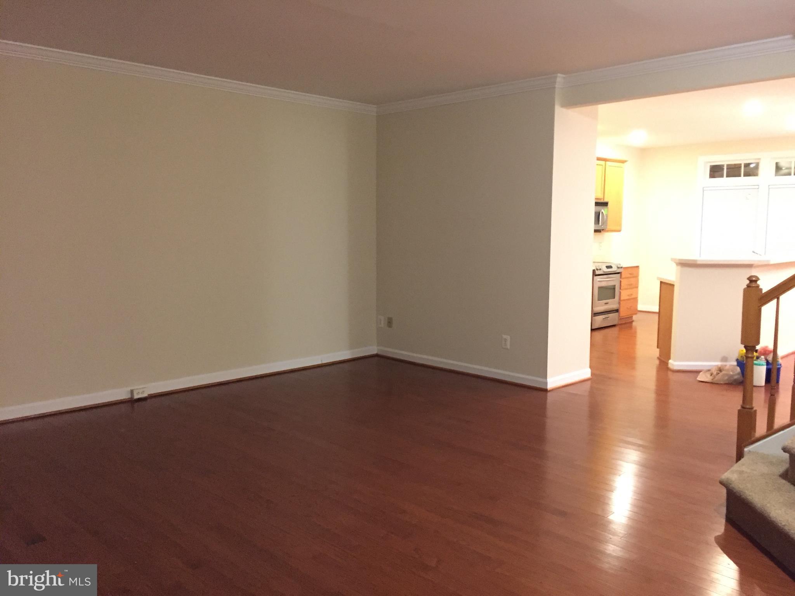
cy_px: 298
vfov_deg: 48.2
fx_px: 666
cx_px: 398
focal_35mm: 29
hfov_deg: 61.7
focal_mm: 4.15
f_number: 2.2
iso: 400
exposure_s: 1/15
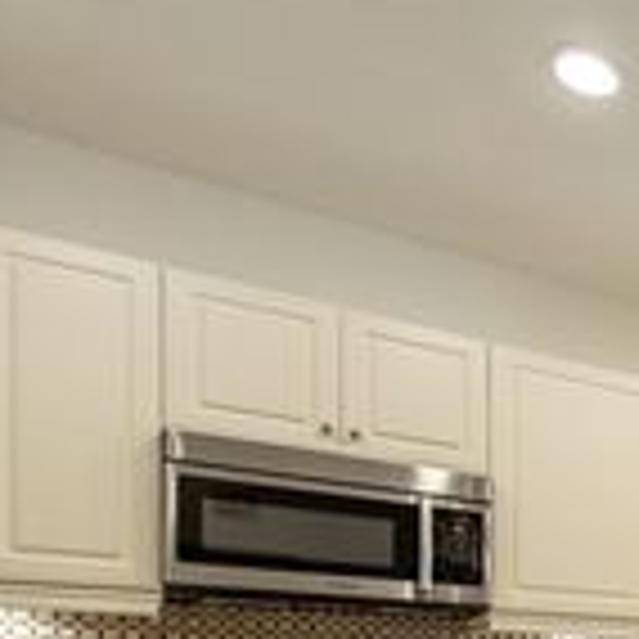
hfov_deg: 27.3
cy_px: 718
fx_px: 940
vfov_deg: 32.6
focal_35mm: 45
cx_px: 936
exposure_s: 1/80
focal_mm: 15
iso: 400
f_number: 4.5
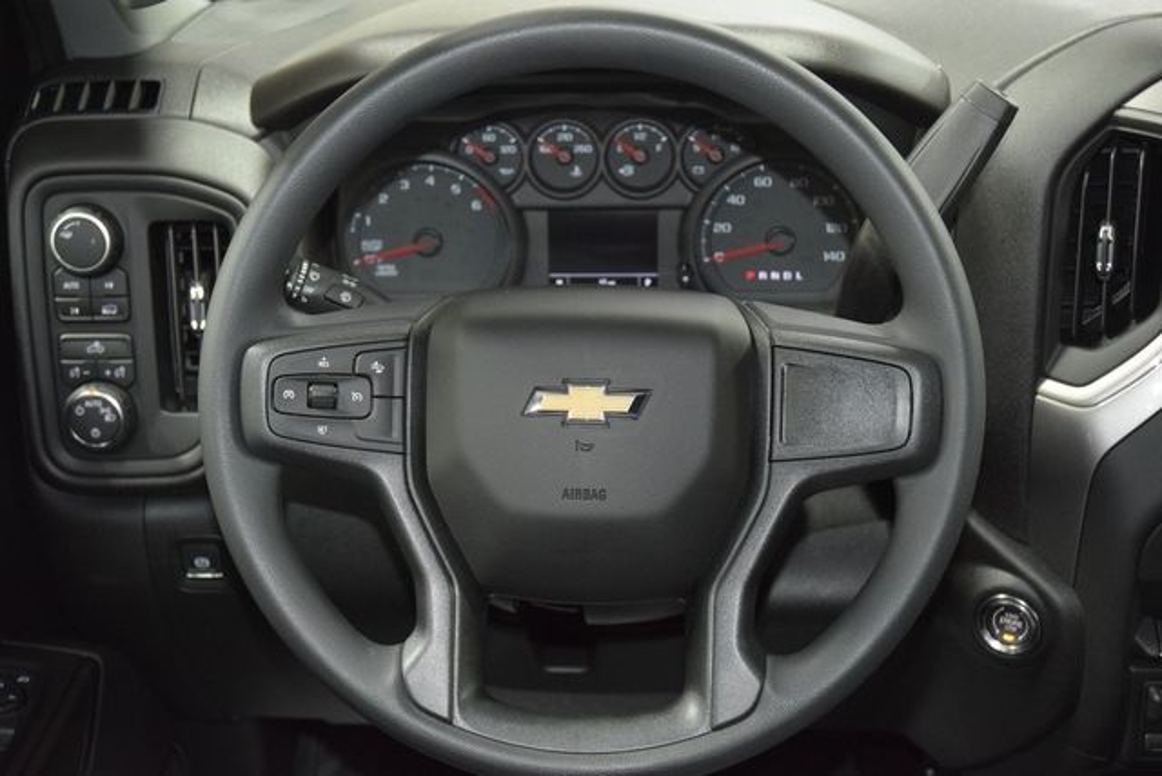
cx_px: 581
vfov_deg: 25.8
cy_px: 388
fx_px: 1695
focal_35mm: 52
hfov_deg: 37.8
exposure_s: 1/30
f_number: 4.2
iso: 2800
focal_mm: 35
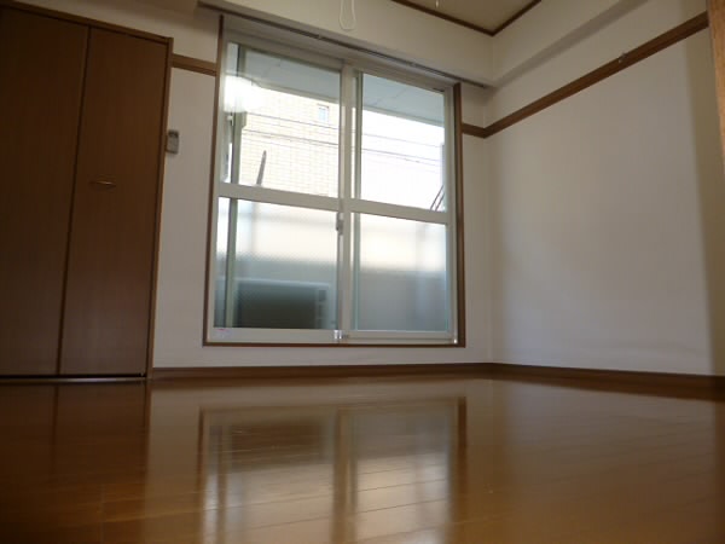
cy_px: 272
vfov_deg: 56.8
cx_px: 362
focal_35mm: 24
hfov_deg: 71.6
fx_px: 503
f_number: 2.5
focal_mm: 4.3
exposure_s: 1/60
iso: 125
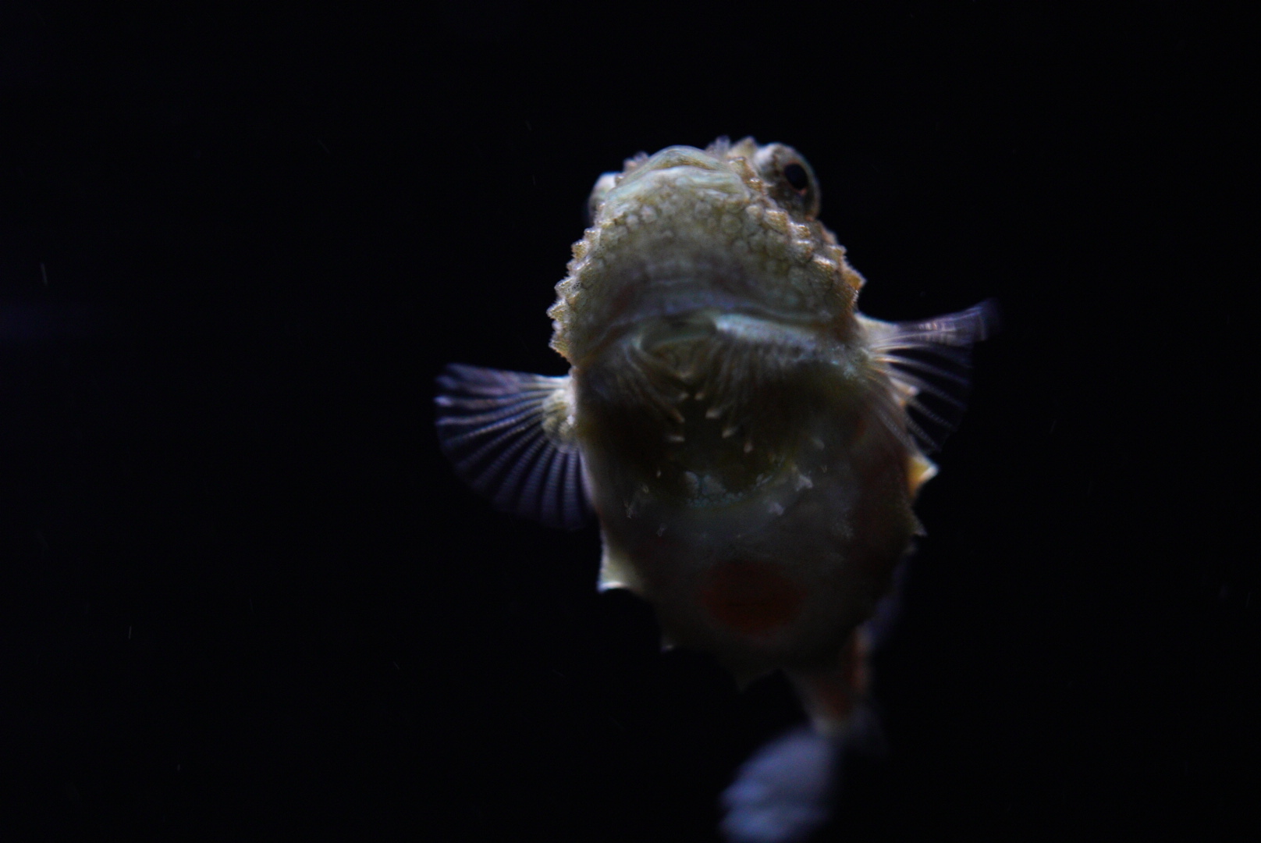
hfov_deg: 15.2
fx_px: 4732
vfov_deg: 10.2
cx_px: 630
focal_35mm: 135
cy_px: 422
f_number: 2.8
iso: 2500
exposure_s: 1/100
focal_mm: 90
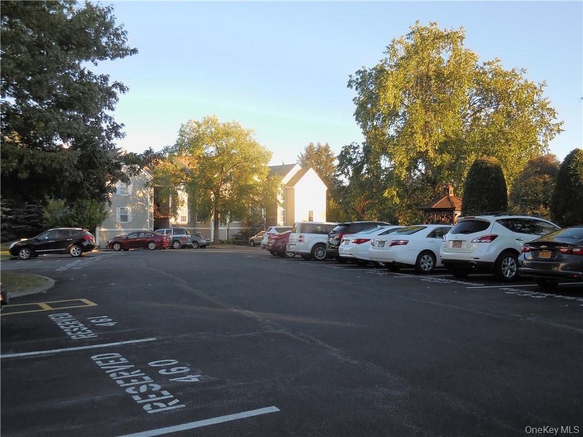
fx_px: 556
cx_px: 292
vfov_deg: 42.9
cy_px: 218
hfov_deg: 55.4
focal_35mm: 33
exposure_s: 1/250
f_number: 3.7
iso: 125
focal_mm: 5.9
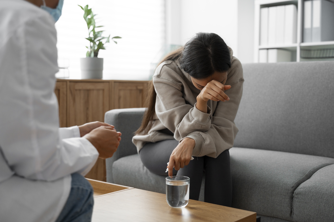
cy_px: 111
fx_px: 464
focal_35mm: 50
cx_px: 167
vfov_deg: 27.0
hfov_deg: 39.6
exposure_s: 1/250
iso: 500
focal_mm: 50
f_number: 3.2
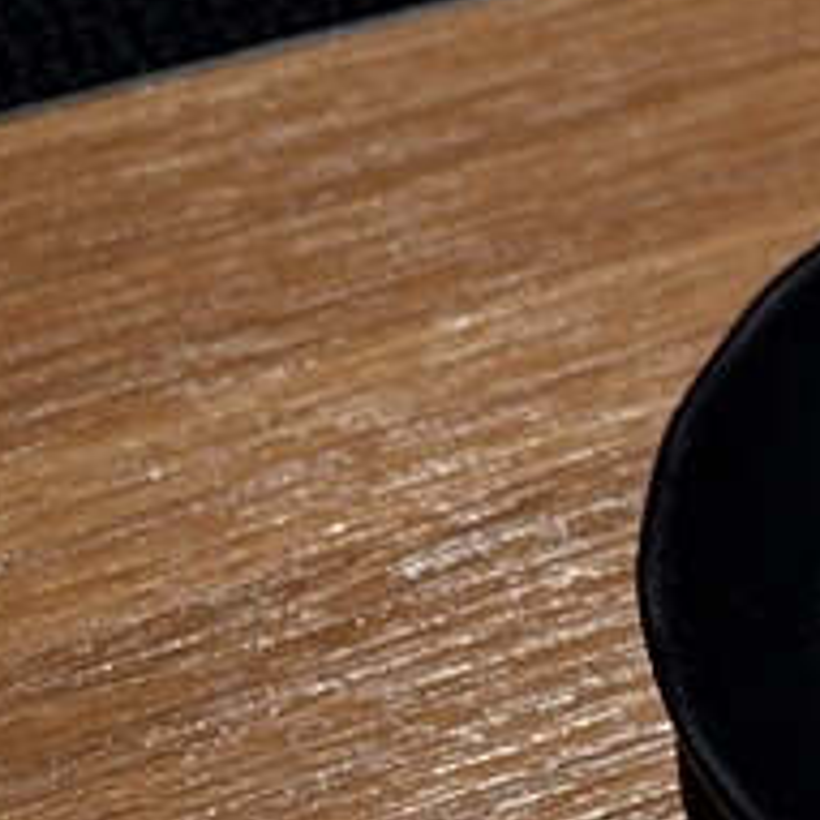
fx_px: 3109
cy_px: 807
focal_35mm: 116
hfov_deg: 12.6
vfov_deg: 14.8
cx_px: 1803
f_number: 3.8
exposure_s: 1/40
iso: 400
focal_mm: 19.2
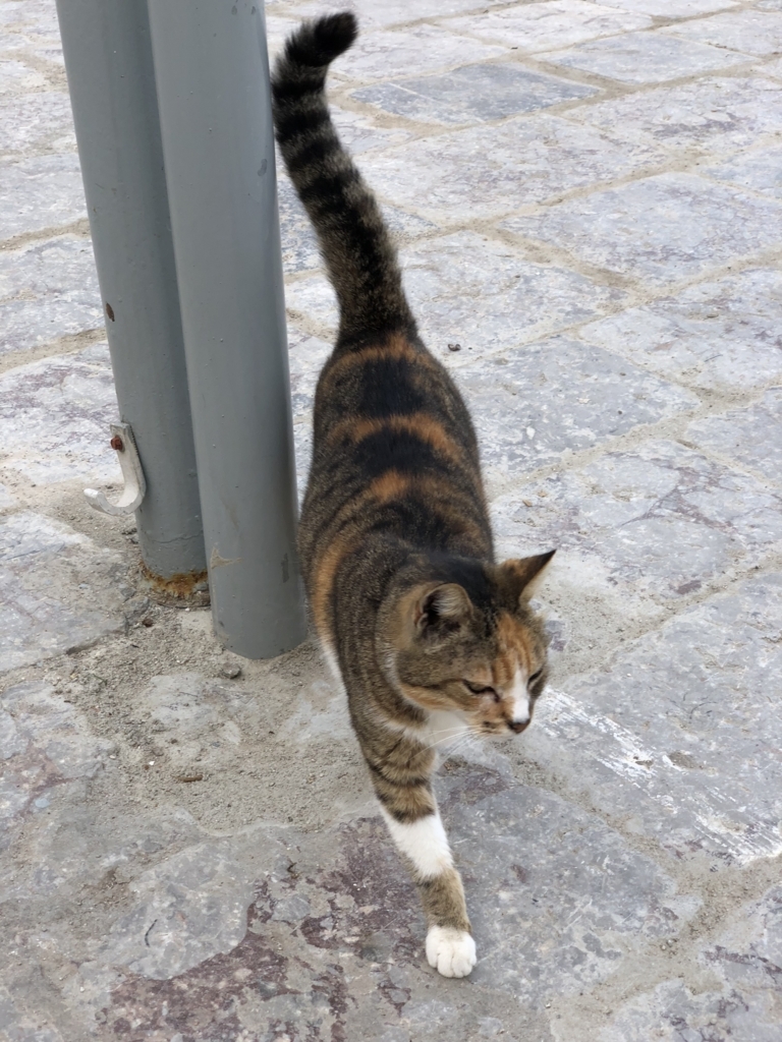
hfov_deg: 28.0
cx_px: 391
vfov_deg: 36.8
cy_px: 521
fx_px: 1566
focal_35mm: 52
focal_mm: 6
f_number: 2.4
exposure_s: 1/417
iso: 16
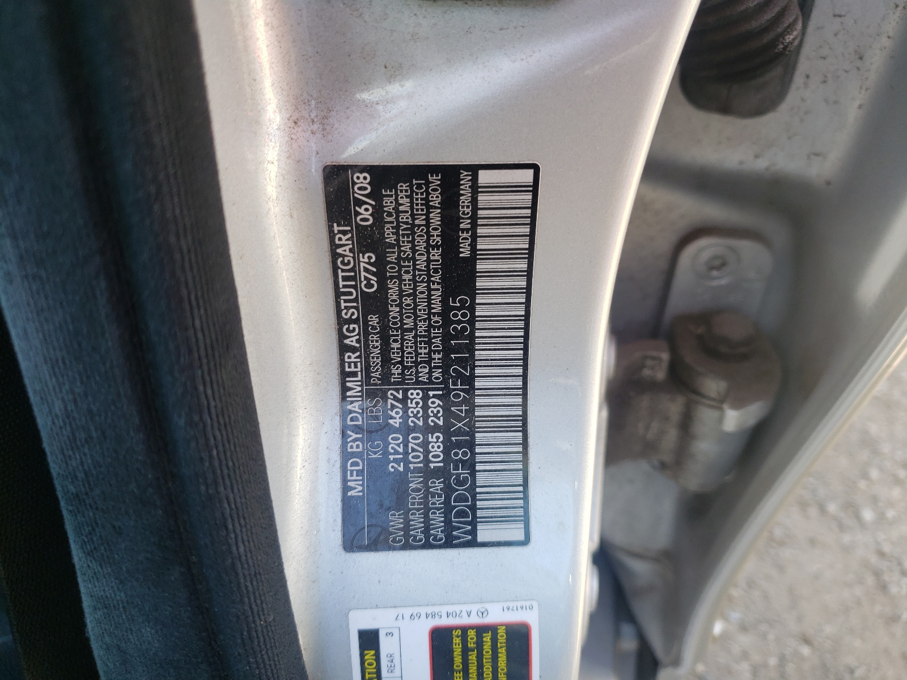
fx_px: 681
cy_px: 340
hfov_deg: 67.3
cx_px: 454
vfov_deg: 53.1
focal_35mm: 26
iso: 50
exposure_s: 1/192
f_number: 1.5
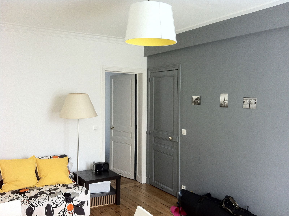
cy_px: 108
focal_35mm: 35
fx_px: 292
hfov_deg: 52.7
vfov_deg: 40.6
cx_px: 144
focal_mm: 3.85
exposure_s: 1/40
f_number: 2.8
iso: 100
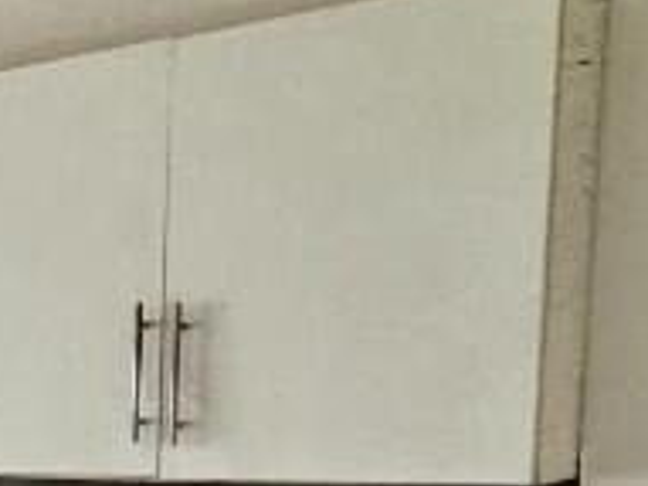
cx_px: -567
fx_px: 1403
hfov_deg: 18.9
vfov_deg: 18.7
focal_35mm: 75
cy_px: 561
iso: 400
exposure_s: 1/60
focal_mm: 2.22
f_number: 2.2
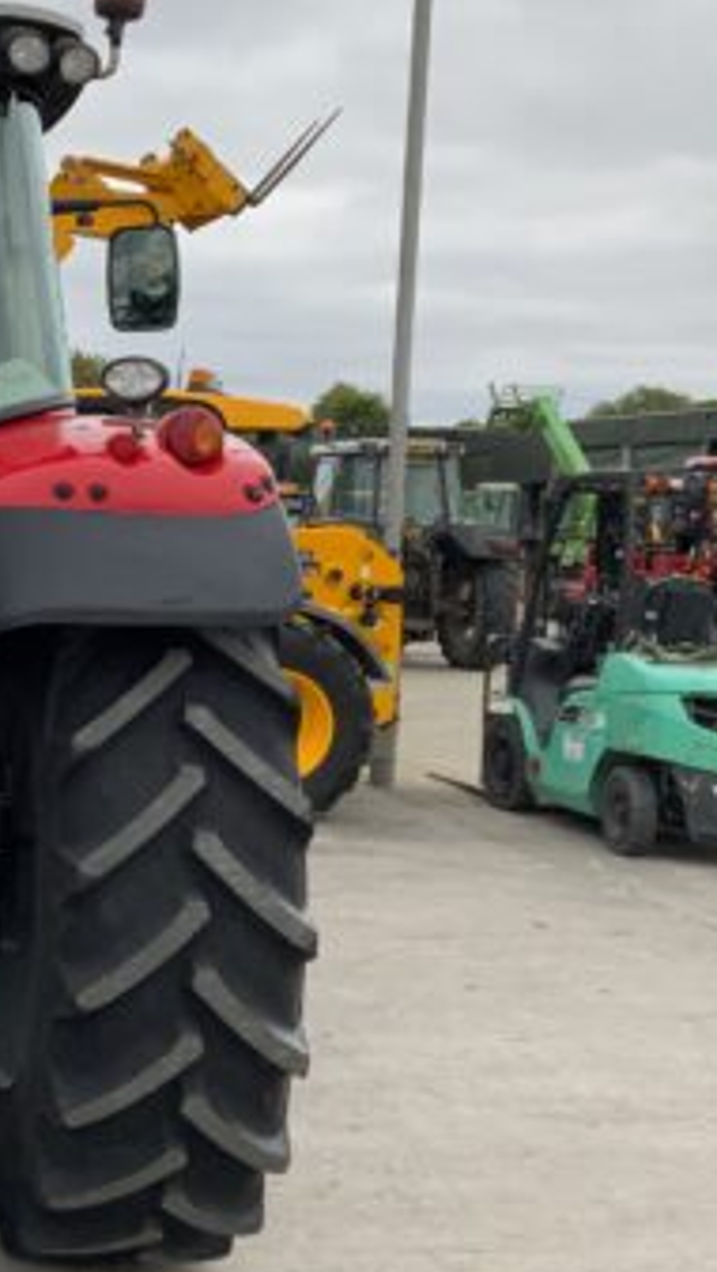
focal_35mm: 60
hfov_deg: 19.2
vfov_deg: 34.9
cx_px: -79
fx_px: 2024
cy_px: 600
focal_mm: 3
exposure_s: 1/1121
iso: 16
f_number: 1.8
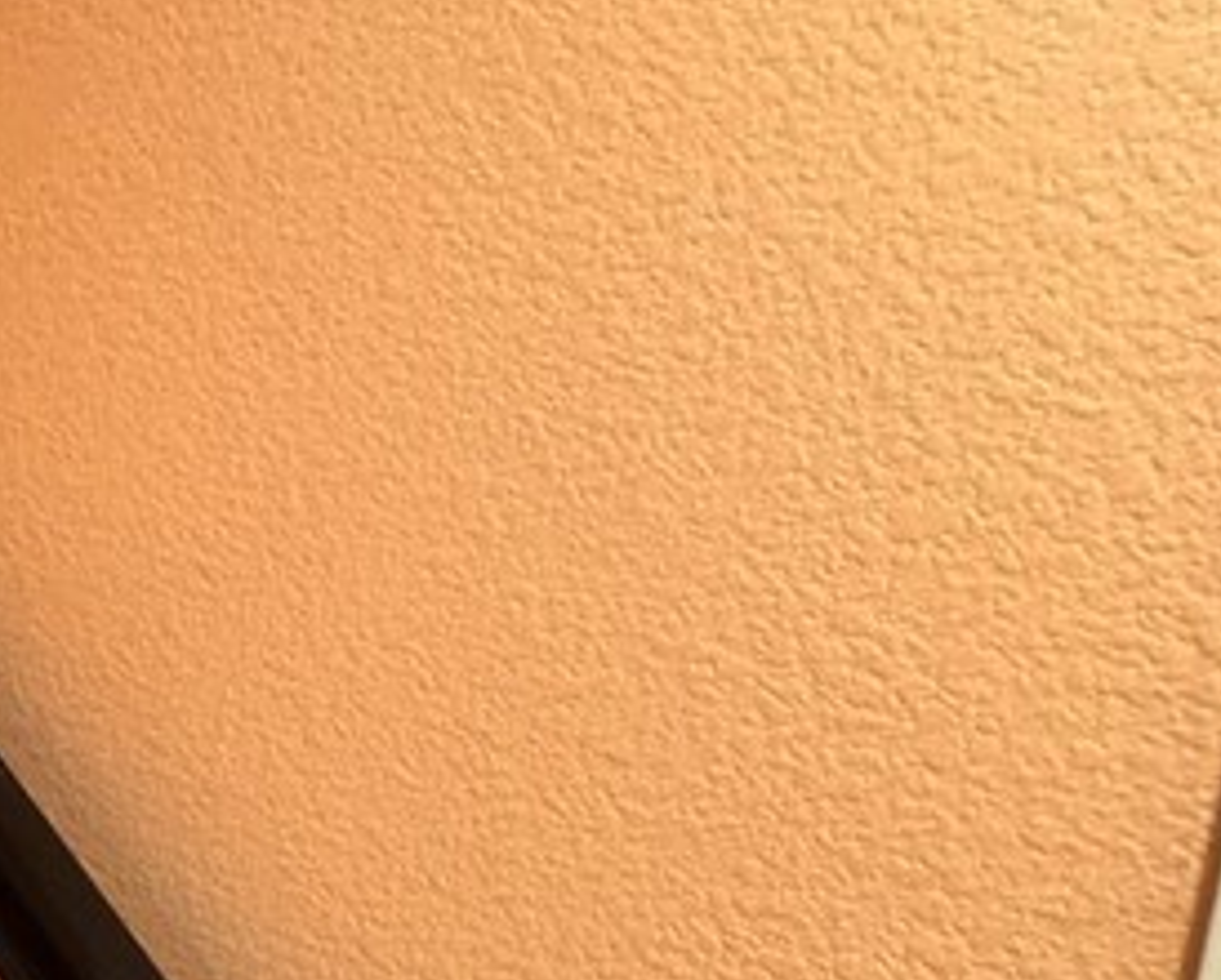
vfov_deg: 28.9
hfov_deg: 24.0
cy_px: 820
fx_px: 1846
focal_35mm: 51
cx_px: -811
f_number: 2.2
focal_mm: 2.22
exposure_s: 1/60
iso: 500
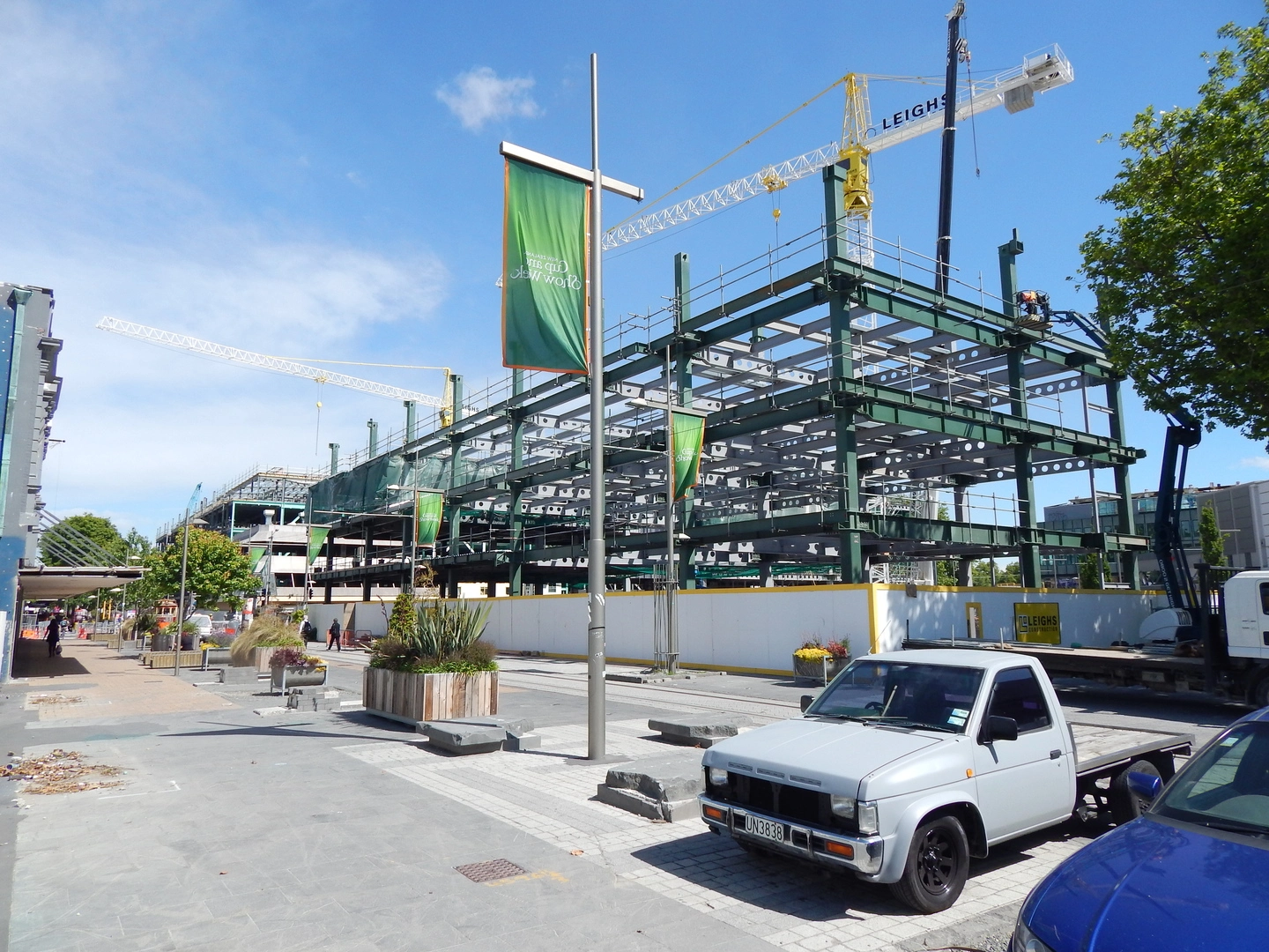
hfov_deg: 73.9
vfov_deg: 58.9
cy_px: 476
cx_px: 634
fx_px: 843
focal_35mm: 23
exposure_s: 1/500
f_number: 6
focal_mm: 4
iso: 125
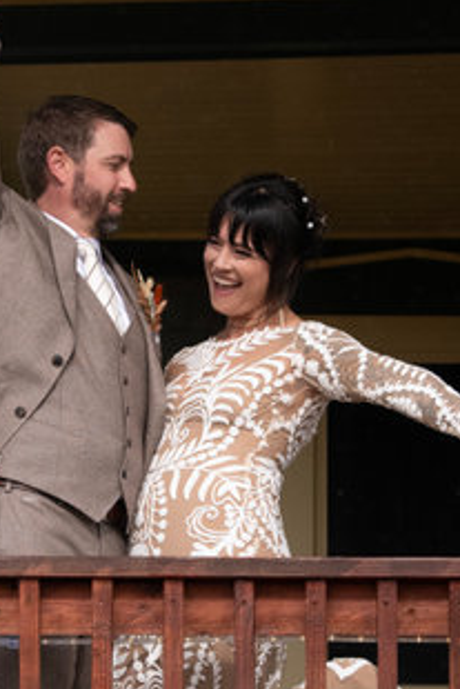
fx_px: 5073
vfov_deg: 7.8
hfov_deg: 5.2
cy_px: 443
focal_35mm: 265
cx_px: 199
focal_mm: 95
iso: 1600
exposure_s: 1/8000
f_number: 4.8
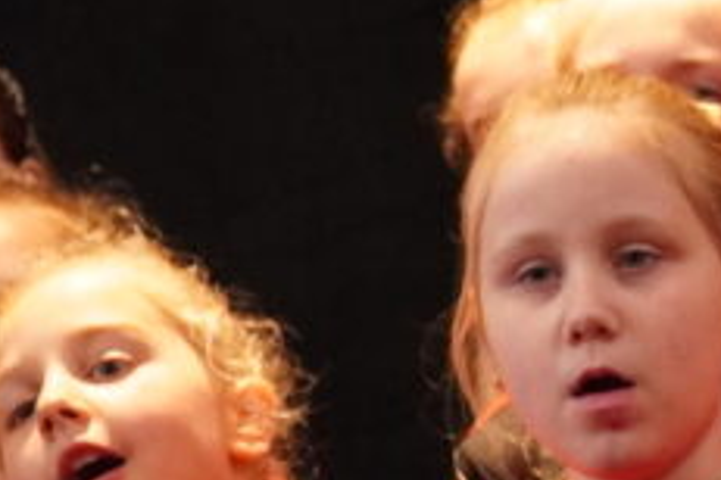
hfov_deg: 5.5
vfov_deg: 3.8
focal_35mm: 366
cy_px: 118
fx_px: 7321
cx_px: 1311
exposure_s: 1/60
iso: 3200
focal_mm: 47
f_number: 4.5
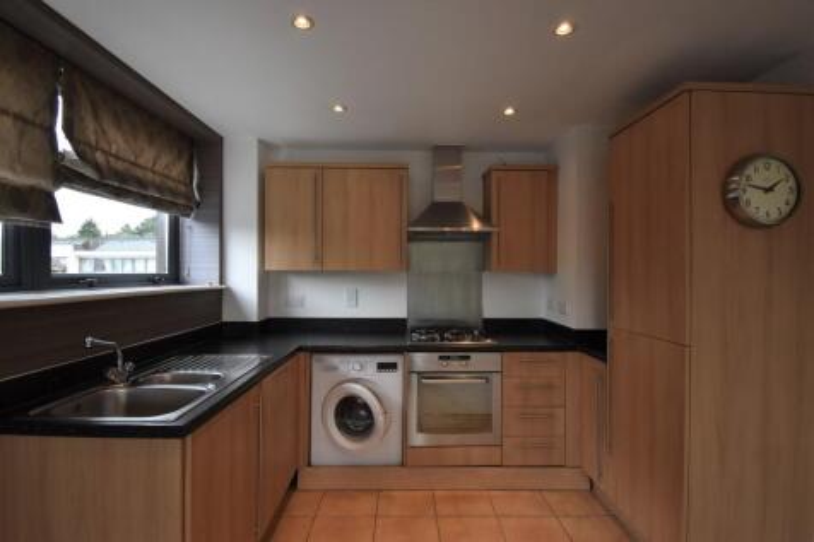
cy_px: 271
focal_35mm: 17
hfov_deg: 92.5
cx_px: 407
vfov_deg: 69.6
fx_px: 390
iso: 800
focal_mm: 11.5
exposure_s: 1/160
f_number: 4.8
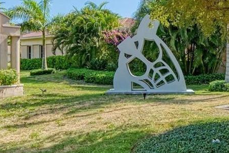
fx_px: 318
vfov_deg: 27.0
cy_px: 68
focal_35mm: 50
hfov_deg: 37.2
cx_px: 202
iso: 400
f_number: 7.1
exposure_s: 1/100
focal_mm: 14
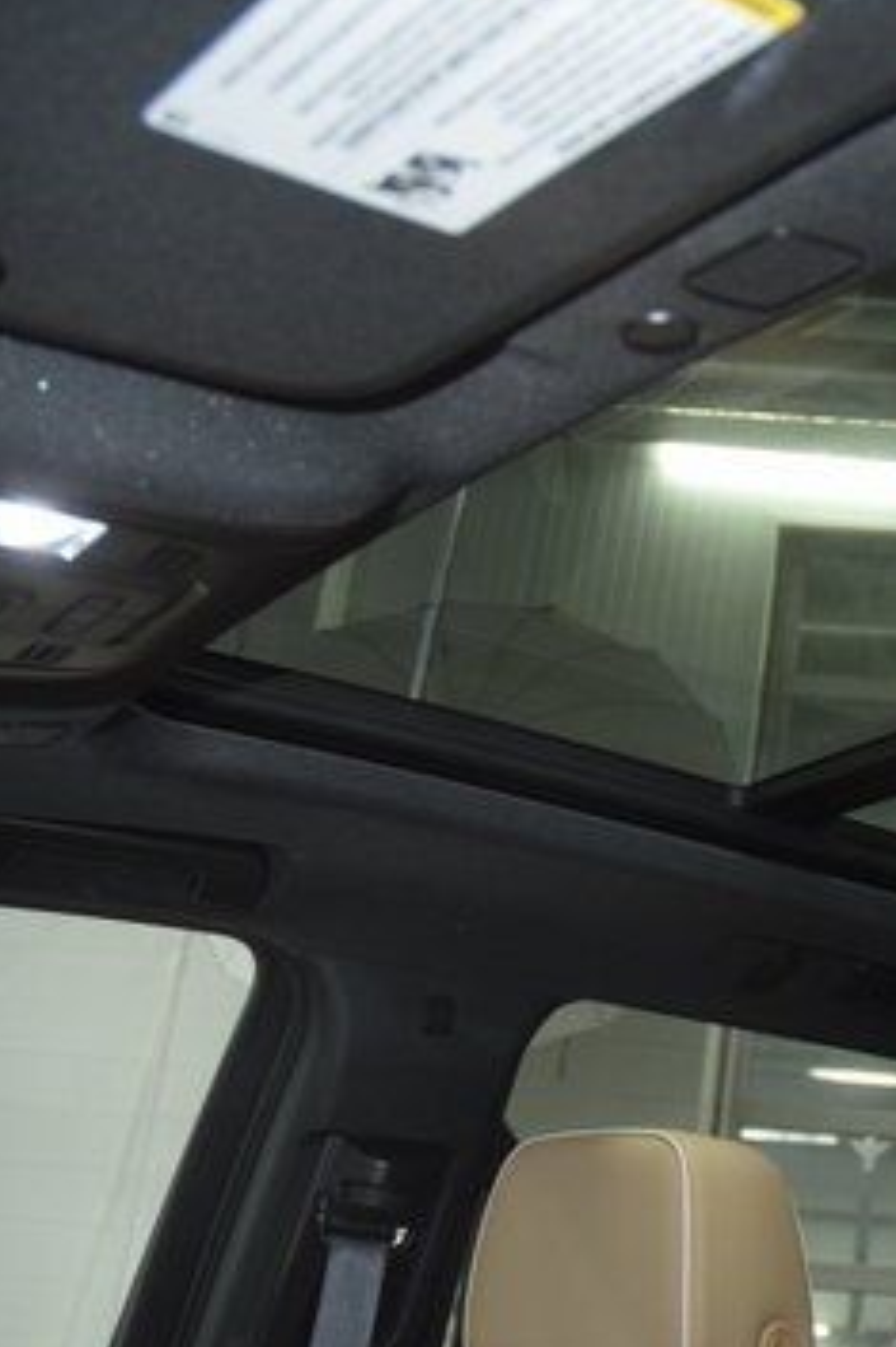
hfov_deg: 24.4
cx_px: 1129
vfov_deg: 40.2
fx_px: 1831
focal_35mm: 49
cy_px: 803
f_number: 3.5
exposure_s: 1/60
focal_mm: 18
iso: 1600
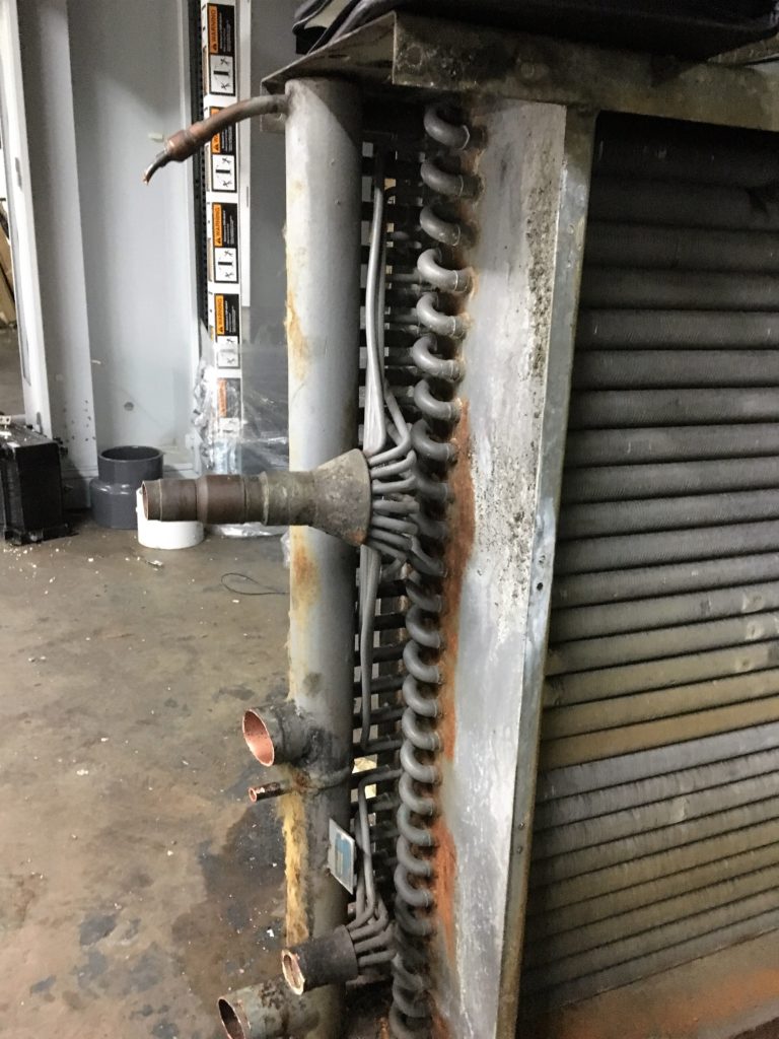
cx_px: 390
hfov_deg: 48.2
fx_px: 870
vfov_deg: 61.7
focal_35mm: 29
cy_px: 520
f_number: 2.2
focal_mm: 4.15
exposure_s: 1/15
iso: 320
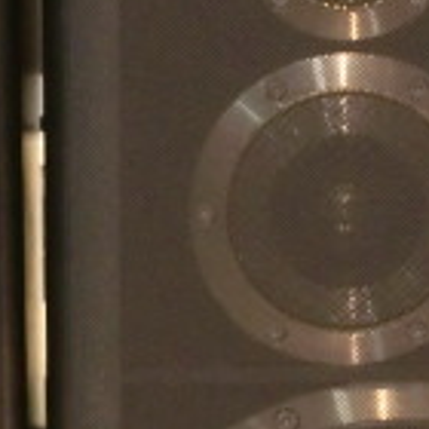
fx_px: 4487
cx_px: 31
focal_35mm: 320
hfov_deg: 5.5
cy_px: 383
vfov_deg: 5.5
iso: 400
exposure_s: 1/6
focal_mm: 13.9
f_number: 4.6
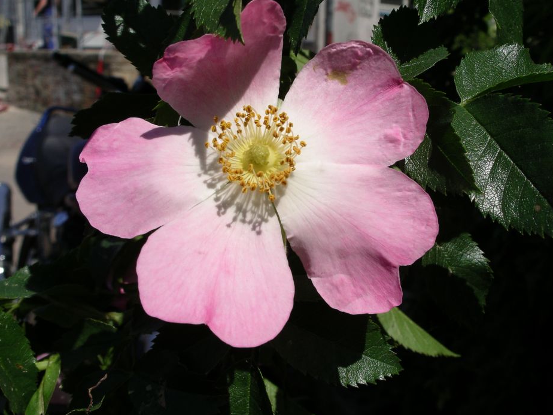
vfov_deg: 35.1
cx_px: 274
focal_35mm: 41
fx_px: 655
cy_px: 190
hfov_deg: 45.8
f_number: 6.5
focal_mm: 7.8
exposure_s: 1/640
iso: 64
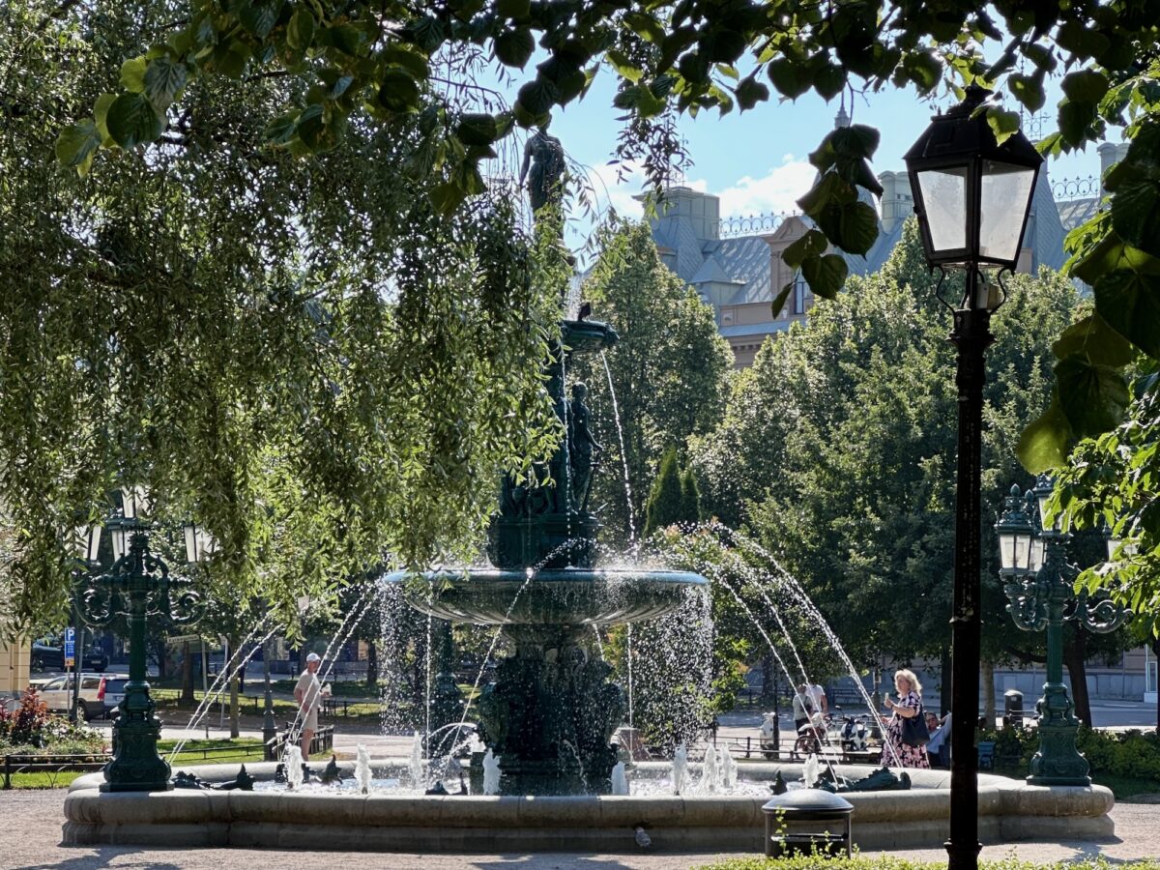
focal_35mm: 77
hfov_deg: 25.3
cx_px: 580
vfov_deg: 19.1
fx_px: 2580
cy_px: 435
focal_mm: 9
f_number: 2.8
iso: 32
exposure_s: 1/307
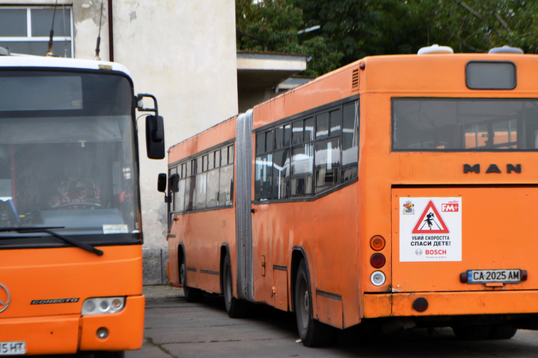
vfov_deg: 12.3
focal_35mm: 112
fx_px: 1669
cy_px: 194
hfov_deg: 18.3
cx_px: 364
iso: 100
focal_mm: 55
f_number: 5.6
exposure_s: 1/125
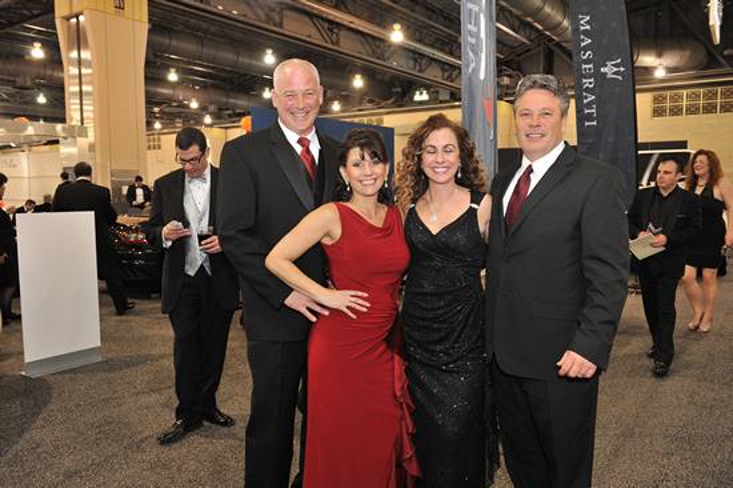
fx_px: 590
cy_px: 244
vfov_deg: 44.9
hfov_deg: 63.7
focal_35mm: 29
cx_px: 366
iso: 1250
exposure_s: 1/100
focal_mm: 29
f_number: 5
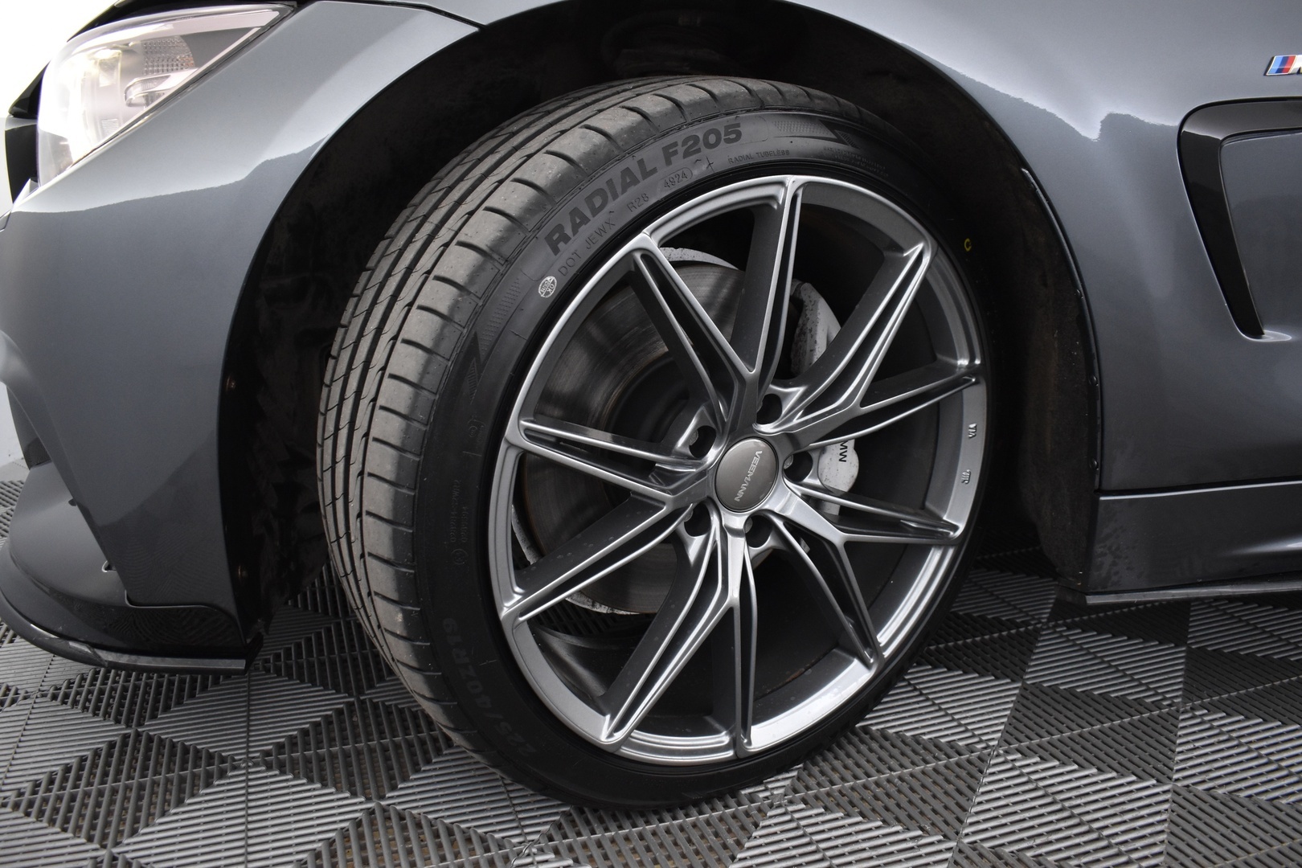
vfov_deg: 41.7
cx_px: 651
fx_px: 1139
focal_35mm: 32
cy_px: 434
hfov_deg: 59.5
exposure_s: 1/30
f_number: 3.8
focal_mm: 21
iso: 1250
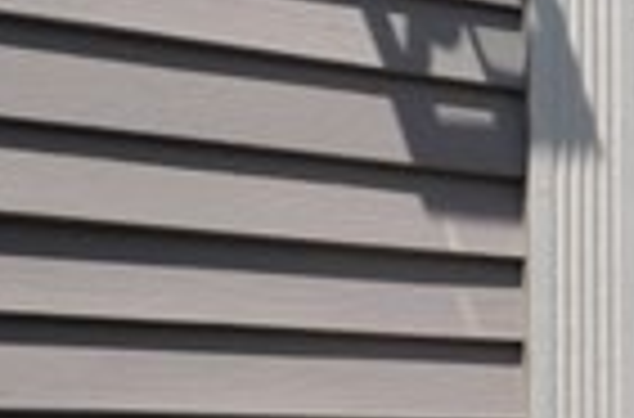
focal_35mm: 131
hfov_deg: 10.8
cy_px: 445
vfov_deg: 10.3
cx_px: 1889
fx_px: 2299
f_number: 14
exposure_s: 1/200
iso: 400
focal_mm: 12
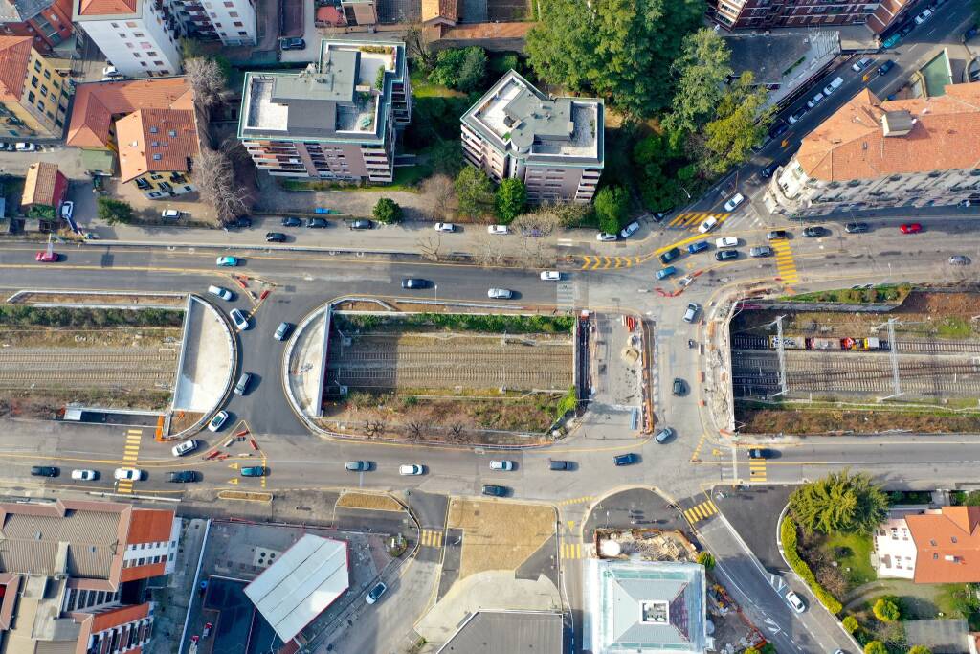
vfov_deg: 46.4
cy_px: 327
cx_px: 490
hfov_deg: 65.5
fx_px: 762
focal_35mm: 28
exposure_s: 1/500
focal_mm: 10.26
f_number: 2.8
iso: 100
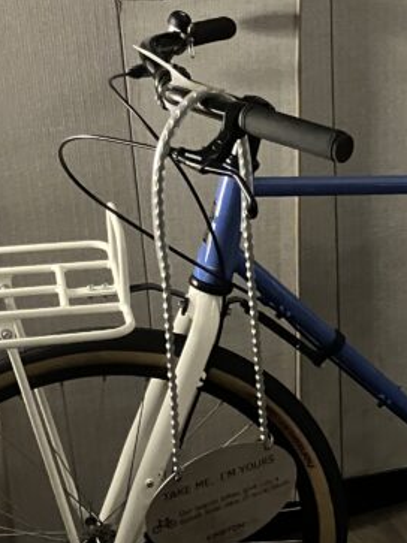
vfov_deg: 24.7
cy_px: 332
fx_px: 1239
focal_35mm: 79
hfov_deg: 18.3
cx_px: 374
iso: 640
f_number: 1.8
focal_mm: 3.99
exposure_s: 1/20
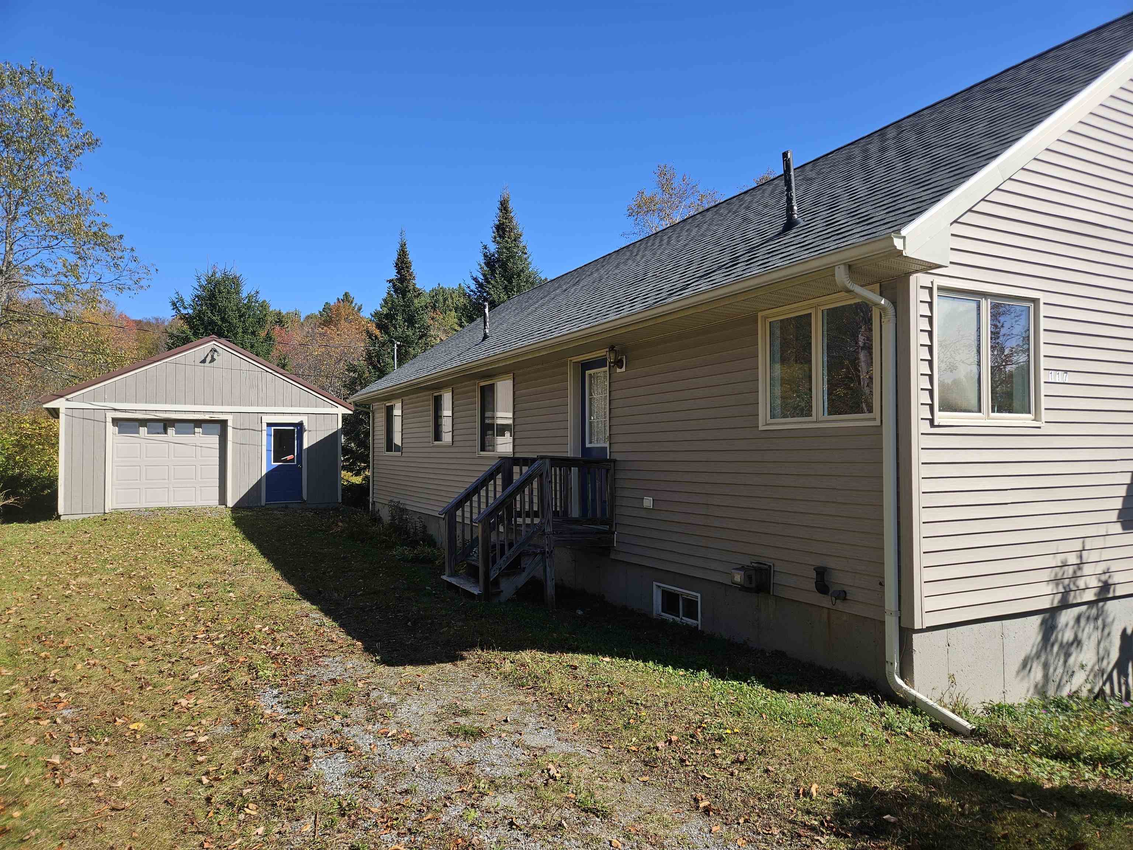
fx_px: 753
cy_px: 425
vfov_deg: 58.9
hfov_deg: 73.9
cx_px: 566
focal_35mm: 23
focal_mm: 5.4
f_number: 1.8
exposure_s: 1/1232
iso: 25
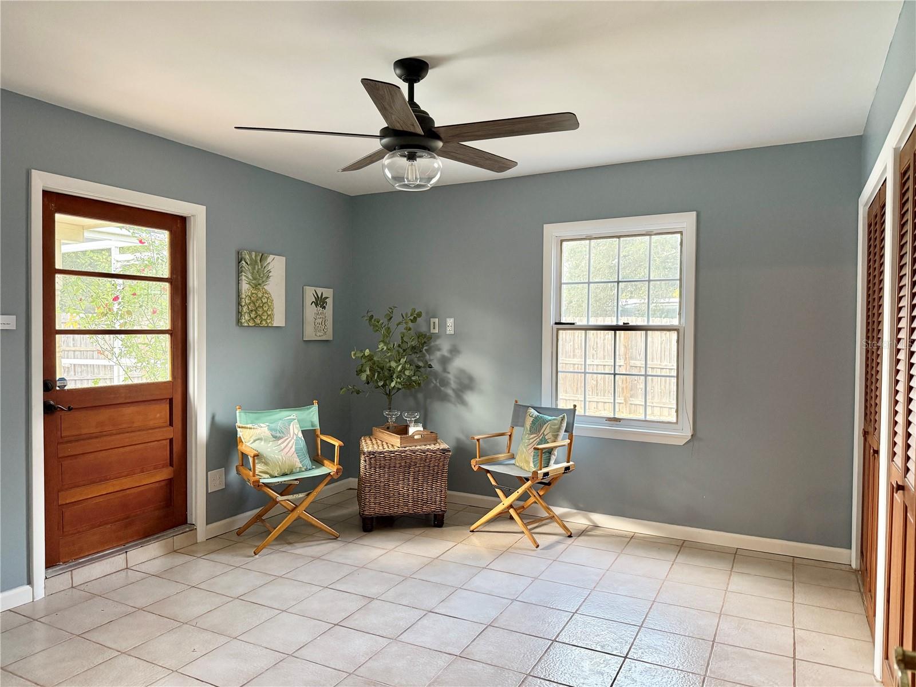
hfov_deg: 71.6
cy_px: 344
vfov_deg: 56.8
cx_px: 458
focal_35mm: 24
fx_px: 635
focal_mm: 6.76
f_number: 1.78
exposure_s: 1/120
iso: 320
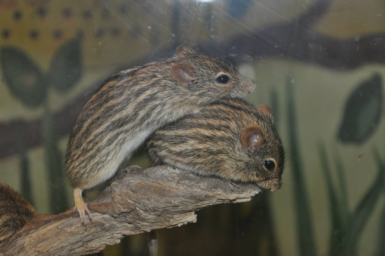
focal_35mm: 72
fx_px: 769
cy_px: 128
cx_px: 192
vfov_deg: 18.9
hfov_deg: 28.1
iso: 800
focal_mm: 48
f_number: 4.8
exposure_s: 1/60
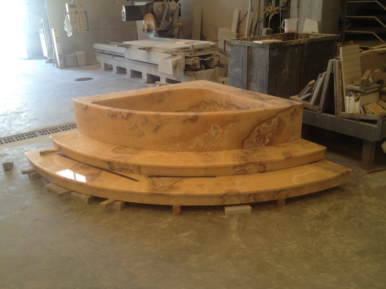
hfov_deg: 52.6
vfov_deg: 40.7
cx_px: 193
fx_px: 390
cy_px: 144
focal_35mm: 35
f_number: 2.4
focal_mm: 4.28
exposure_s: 1/30
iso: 50
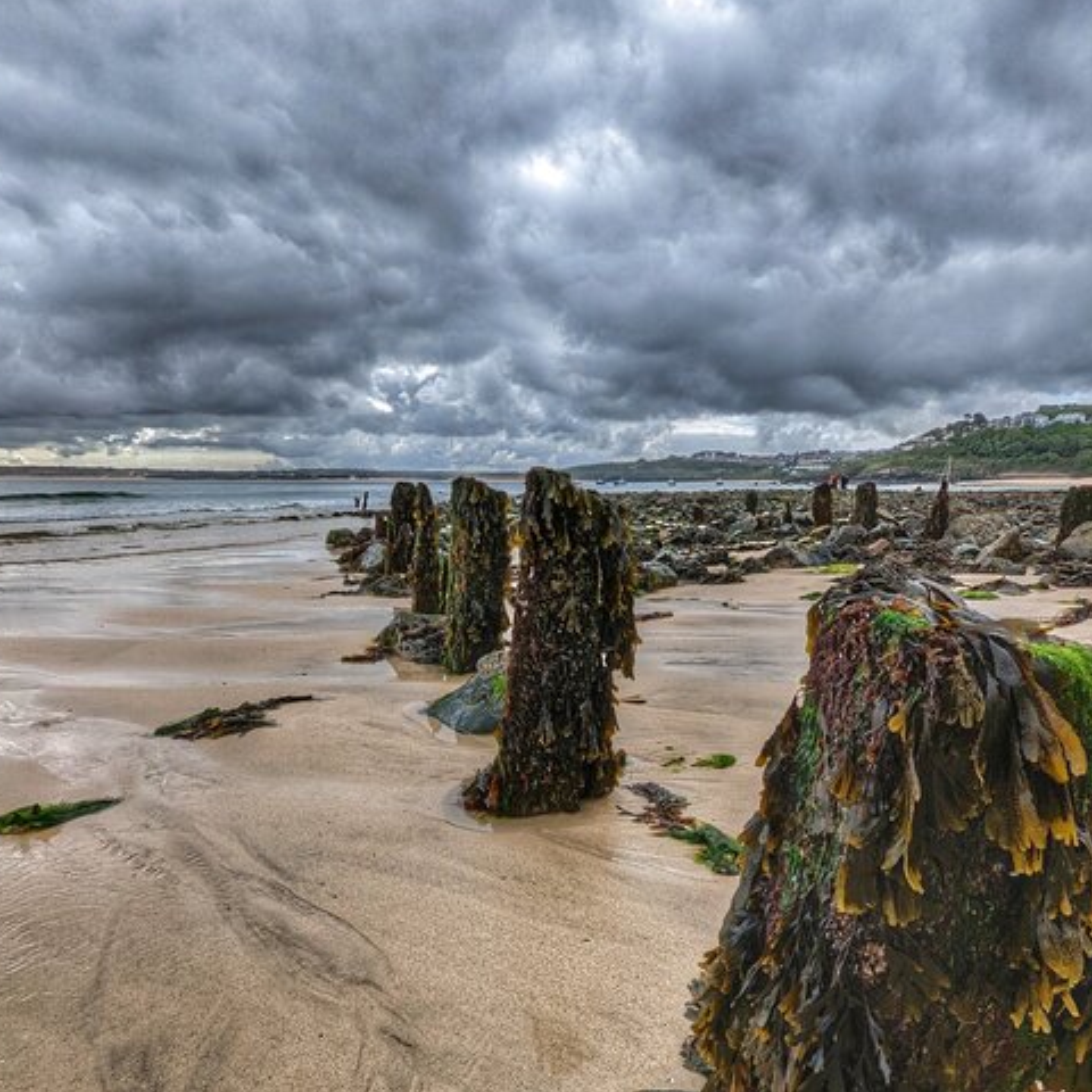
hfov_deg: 72.1
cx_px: 576
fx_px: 749
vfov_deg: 70.5
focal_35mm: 21
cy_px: 709
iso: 49
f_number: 2.2
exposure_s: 1/1010
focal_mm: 2.35
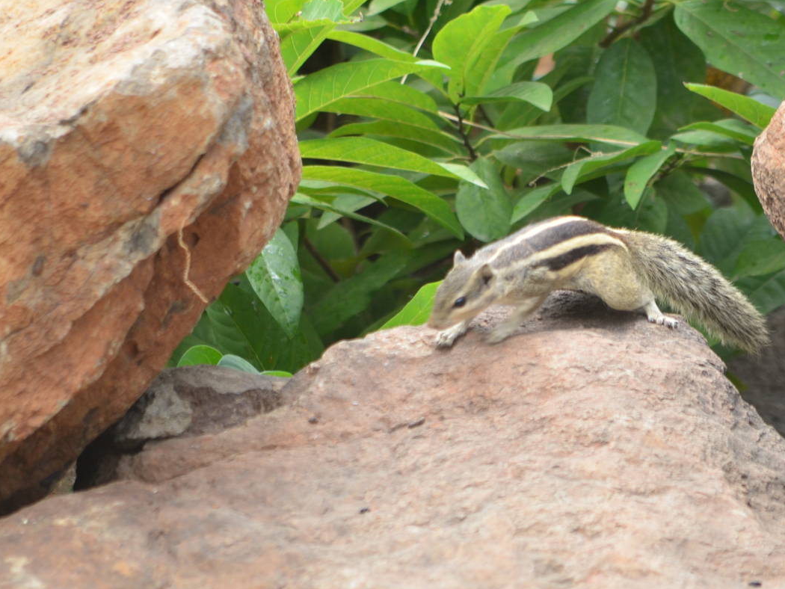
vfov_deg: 2.3
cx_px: 368
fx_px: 14925
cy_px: 245
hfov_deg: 3.0
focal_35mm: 658
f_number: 6.3
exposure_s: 1/160
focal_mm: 300
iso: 320
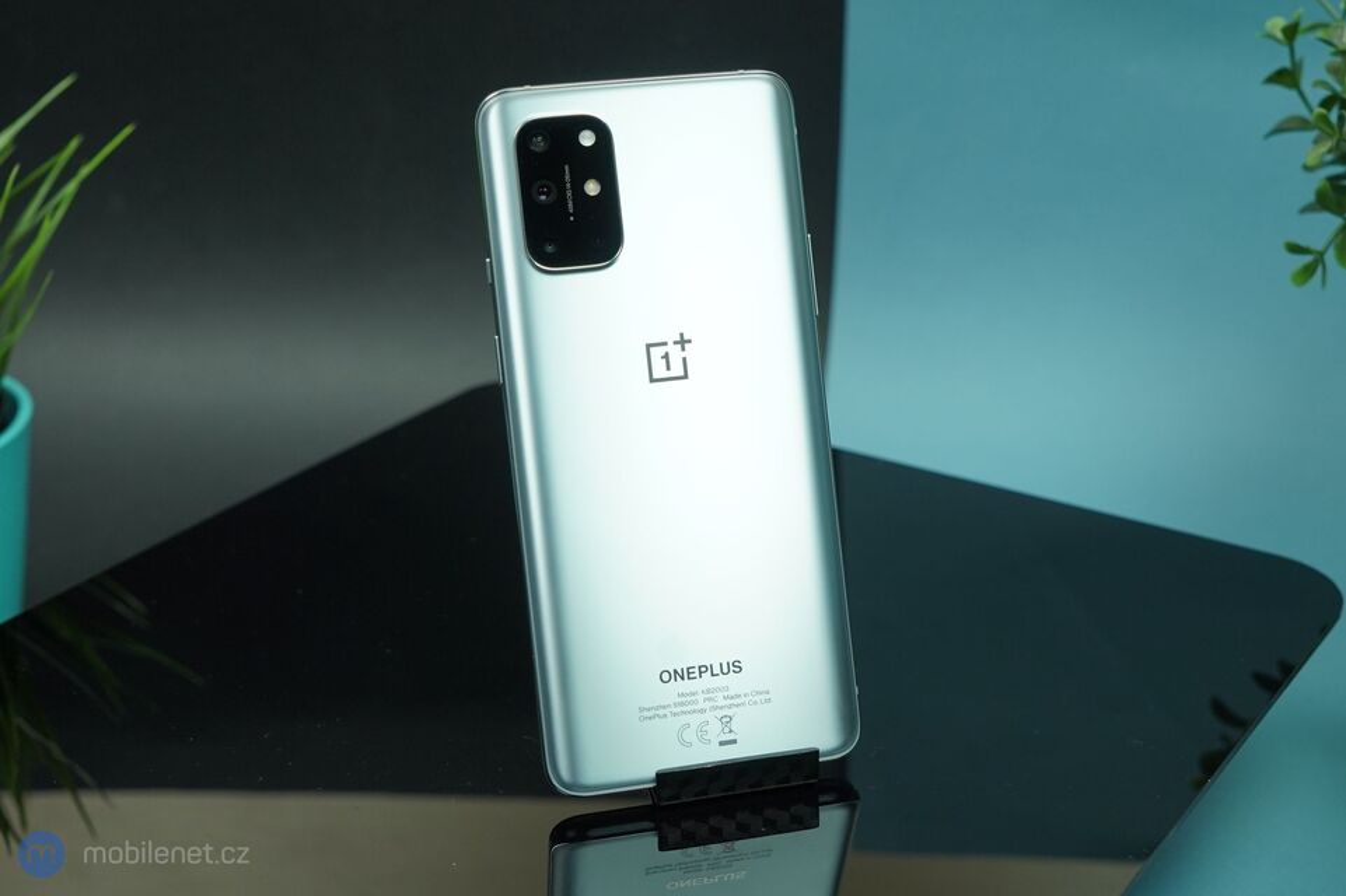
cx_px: 673
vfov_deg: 35.0
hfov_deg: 50.7
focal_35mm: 38
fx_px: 1420
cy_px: 448
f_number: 5.6
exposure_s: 1/160
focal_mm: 38
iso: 640
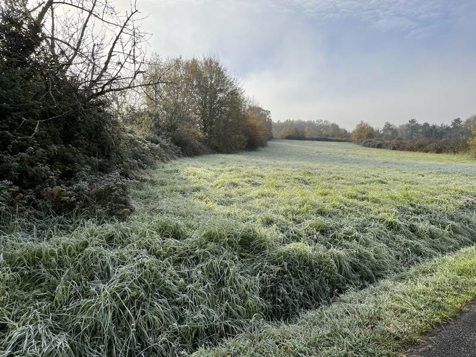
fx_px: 358
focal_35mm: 26
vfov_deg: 53.1
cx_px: 238
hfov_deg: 67.3
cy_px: 178
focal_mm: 5.1
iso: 50
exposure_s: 1/3876
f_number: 1.6
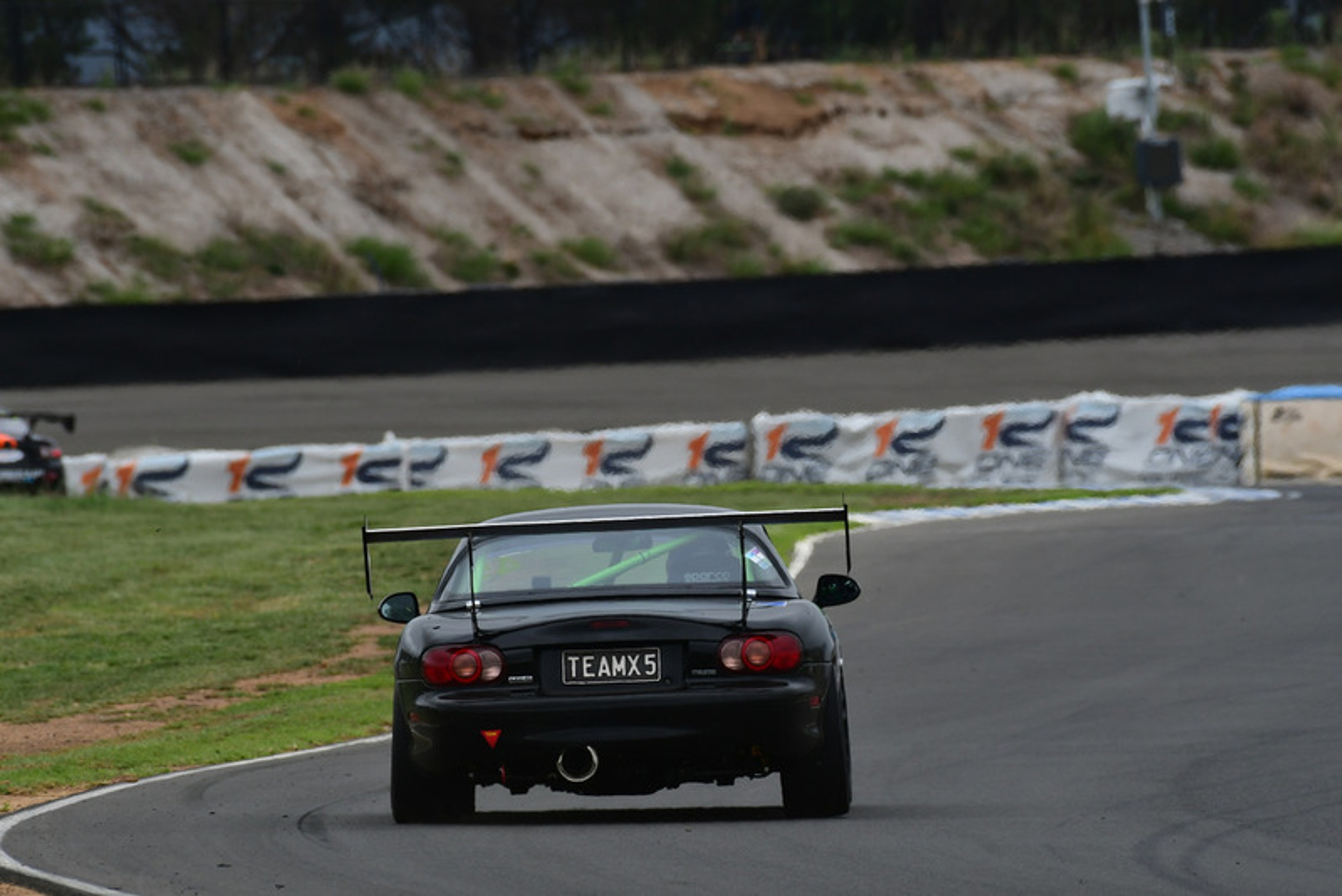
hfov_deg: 2.9
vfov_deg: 1.9
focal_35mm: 720
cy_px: 448
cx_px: 671
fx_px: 26848
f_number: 10
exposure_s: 1/640
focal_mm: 480
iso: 320
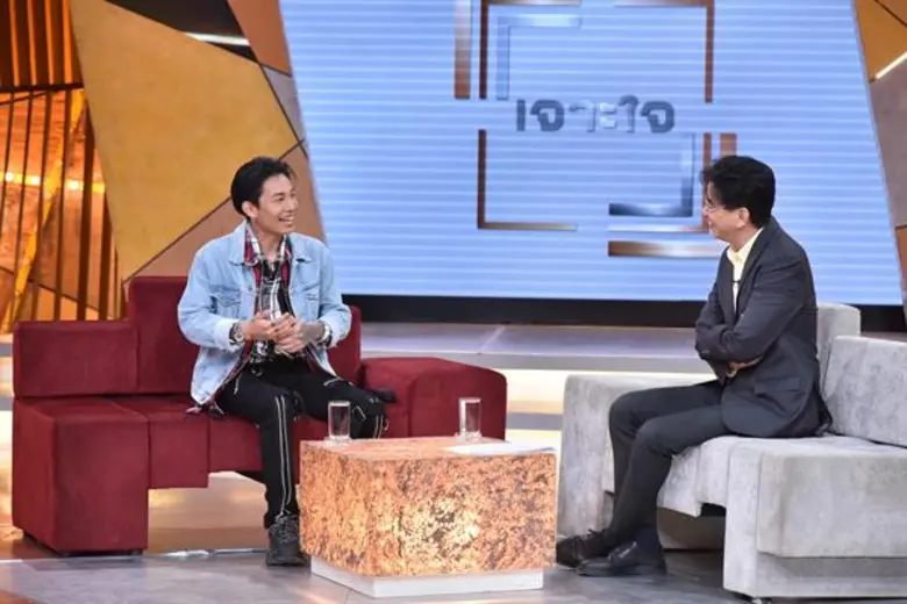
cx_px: 454
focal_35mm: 105
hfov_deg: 19.5
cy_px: 302
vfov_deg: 13.0
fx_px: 2645
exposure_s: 1/160
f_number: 5
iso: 2000
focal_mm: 105
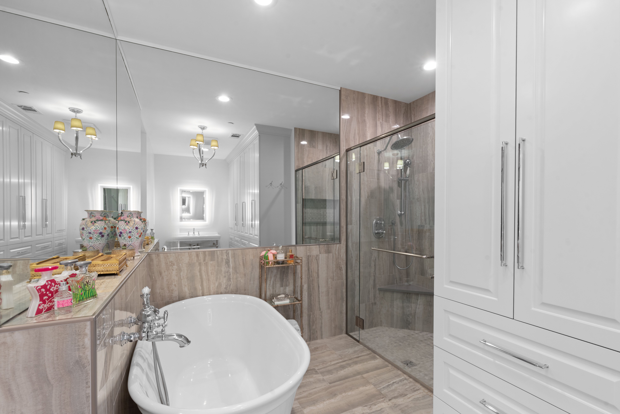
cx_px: 310
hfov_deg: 100.4
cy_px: 207
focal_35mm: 15
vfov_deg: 77.4
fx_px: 258
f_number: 7.1
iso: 400
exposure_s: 1/4
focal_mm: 15
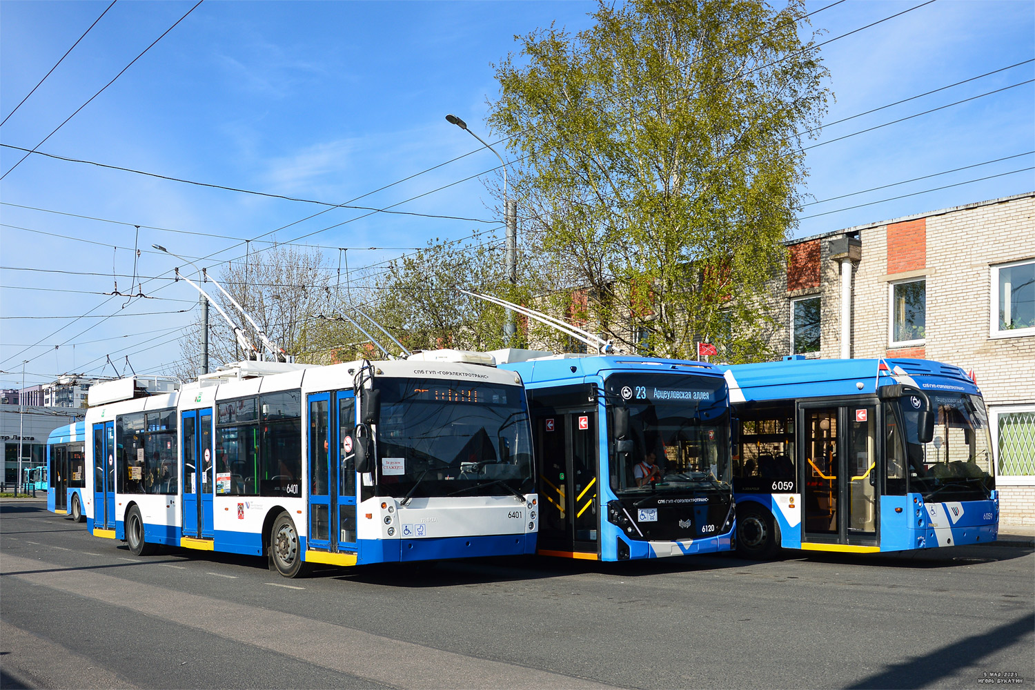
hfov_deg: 59.5
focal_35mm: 32
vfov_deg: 41.7
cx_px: 518
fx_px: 906
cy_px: 345
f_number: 5.6
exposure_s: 1/500
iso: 100
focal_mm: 21
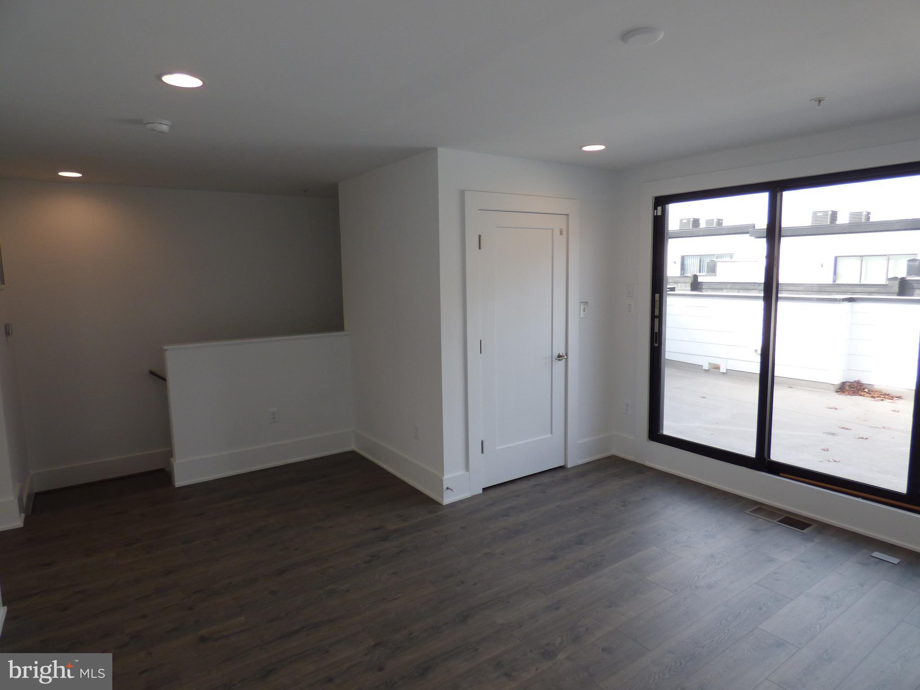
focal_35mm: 20
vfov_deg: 66.0
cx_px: 460
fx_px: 532
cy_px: 345
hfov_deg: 81.7
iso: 100
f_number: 2.8
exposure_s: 1/125
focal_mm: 3.58
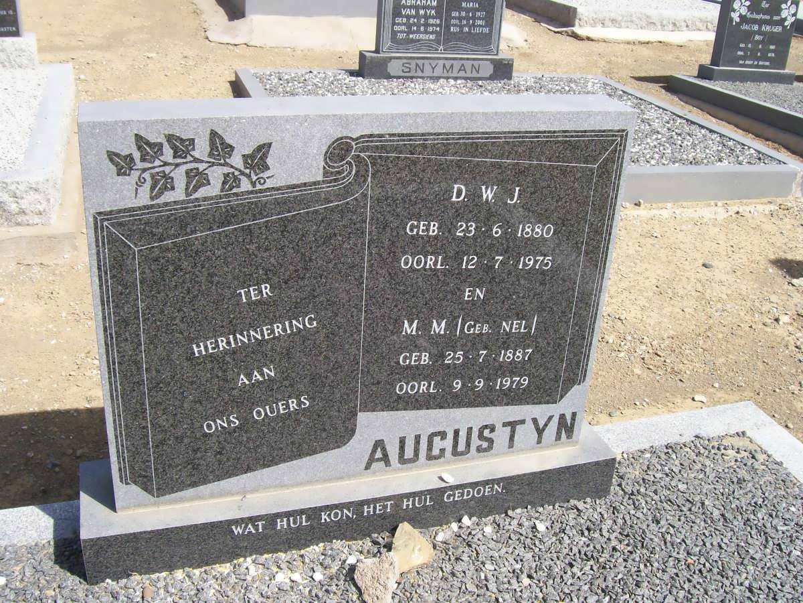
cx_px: 402
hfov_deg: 51.4
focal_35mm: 36
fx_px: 835
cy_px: 302
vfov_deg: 39.7
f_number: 4.8
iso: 80
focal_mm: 6
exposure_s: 1/452
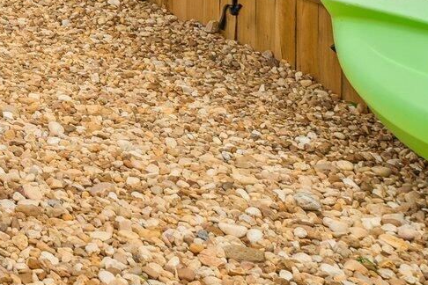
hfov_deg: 15.8
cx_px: -464
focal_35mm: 97
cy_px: -256
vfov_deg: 12.6
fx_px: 1158
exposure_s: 1/160
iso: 100
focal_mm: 23.1
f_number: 8
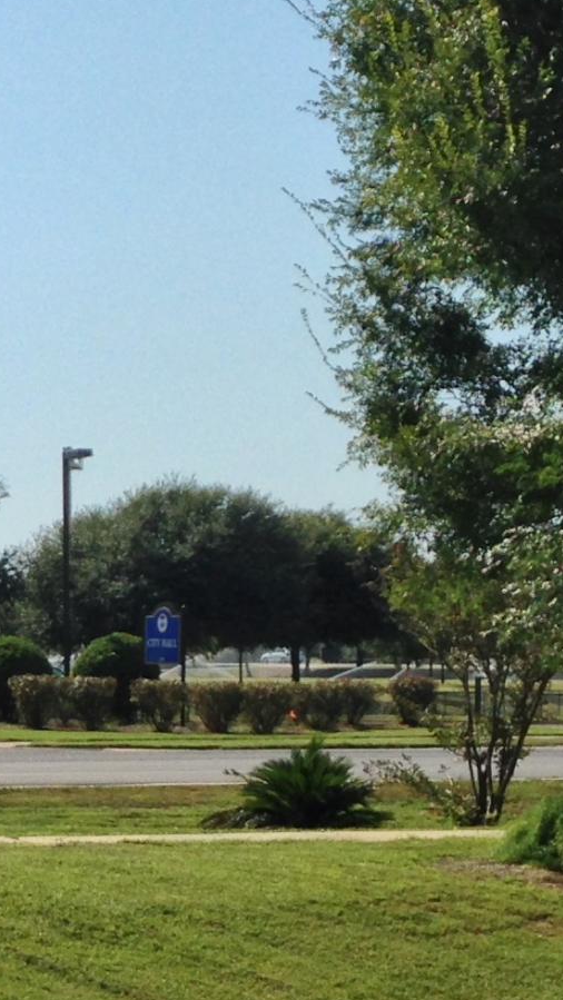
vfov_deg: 17.9
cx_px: -318
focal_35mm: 120
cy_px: 567
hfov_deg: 9.8
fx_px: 3183
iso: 50
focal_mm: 4.12
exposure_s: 1/2262
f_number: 2.4
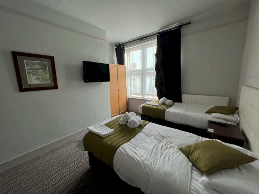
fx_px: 97
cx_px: 130
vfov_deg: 89.9
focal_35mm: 13
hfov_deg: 106.2
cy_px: 97
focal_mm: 1.57
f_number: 1.8
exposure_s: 1/99
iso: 100
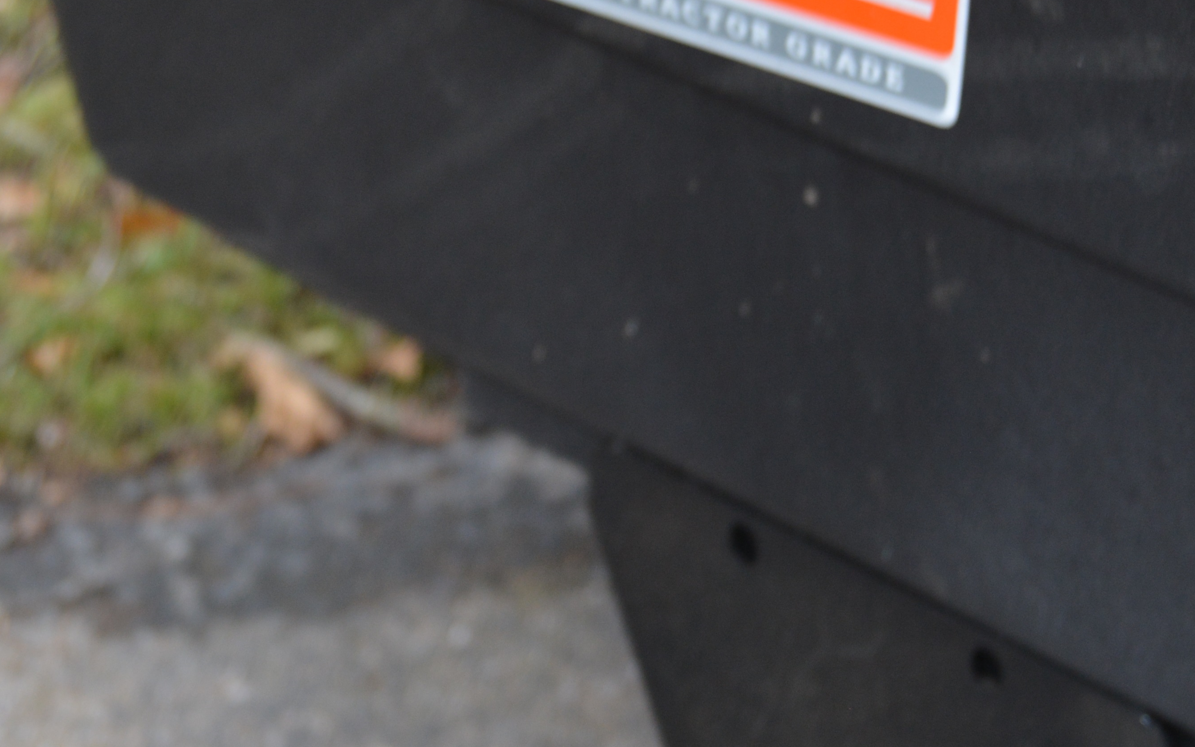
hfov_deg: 19.6
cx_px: 601
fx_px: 3457
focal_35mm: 106
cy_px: 87
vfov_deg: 12.2
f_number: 4.2
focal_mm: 31
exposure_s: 1/60
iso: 400
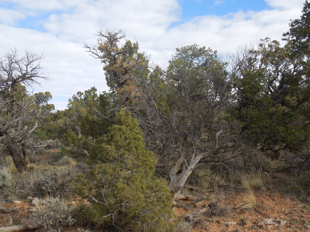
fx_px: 349
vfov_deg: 36.8
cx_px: 155
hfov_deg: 47.9
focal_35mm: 39
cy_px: 116
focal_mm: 7
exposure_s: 1/400
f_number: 3.8
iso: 100
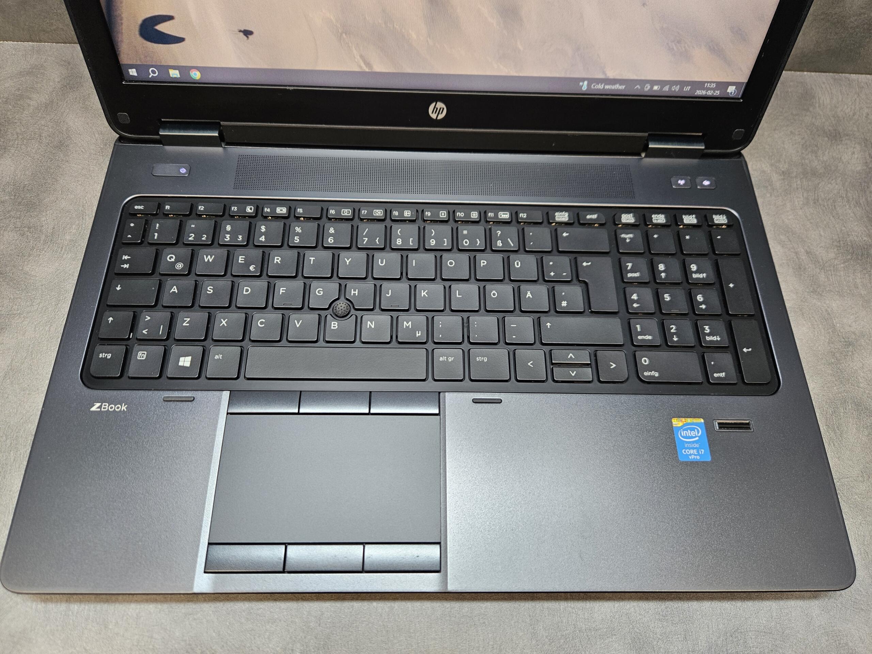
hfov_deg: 73.9
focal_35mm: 23
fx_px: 579
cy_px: 327
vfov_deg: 58.9
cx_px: 436
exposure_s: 1/50.3
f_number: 1.8
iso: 64
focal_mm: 5.4
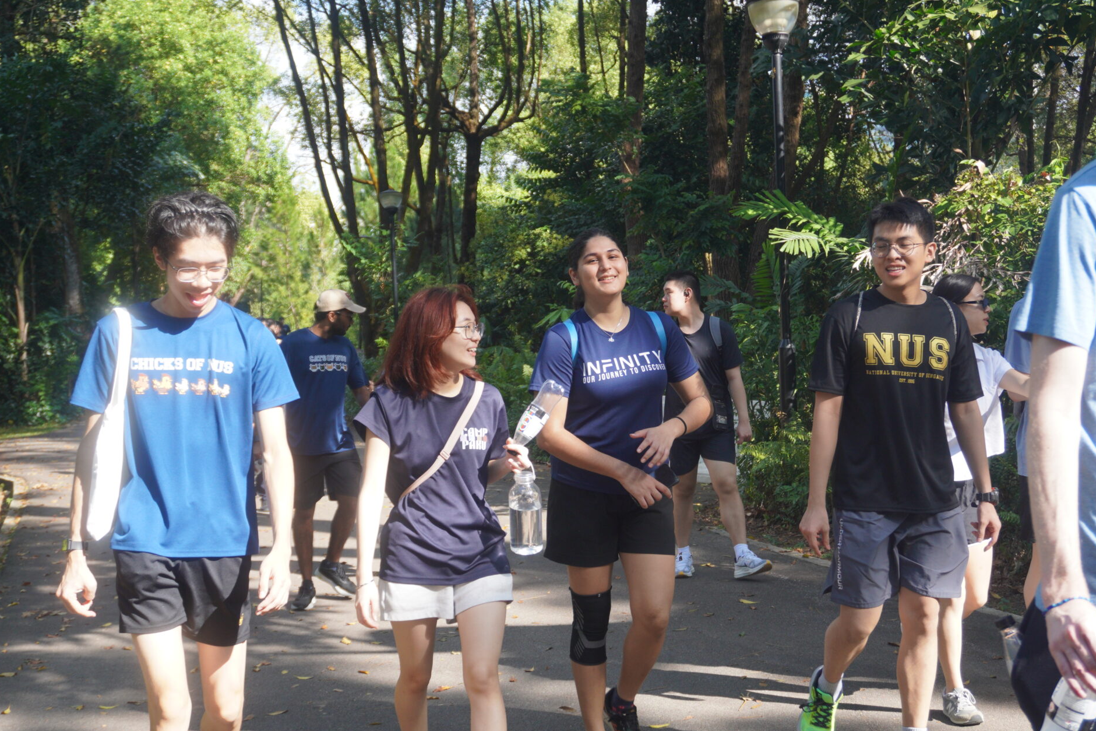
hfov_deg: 40.3
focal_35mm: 49
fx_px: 1492
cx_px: 617
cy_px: 397
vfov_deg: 27.5
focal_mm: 24
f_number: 4.5
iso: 200
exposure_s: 1/400
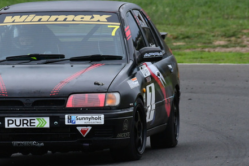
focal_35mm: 1198
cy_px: 83
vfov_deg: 1.1
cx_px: 49
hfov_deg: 1.7
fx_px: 8286
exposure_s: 1/640
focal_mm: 440
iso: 800
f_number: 11
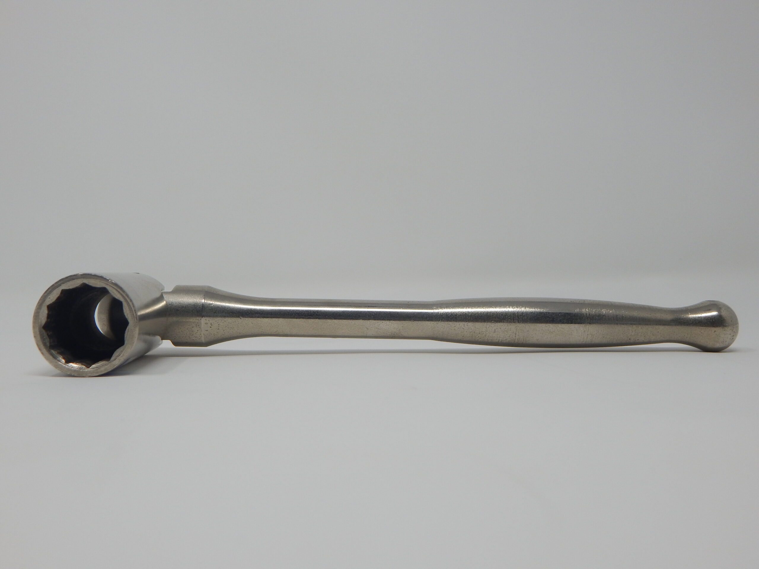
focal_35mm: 38
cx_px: 380
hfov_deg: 49.0
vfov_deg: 37.7
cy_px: 284
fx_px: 833
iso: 125
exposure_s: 1/160
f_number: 3.4
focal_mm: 6.8
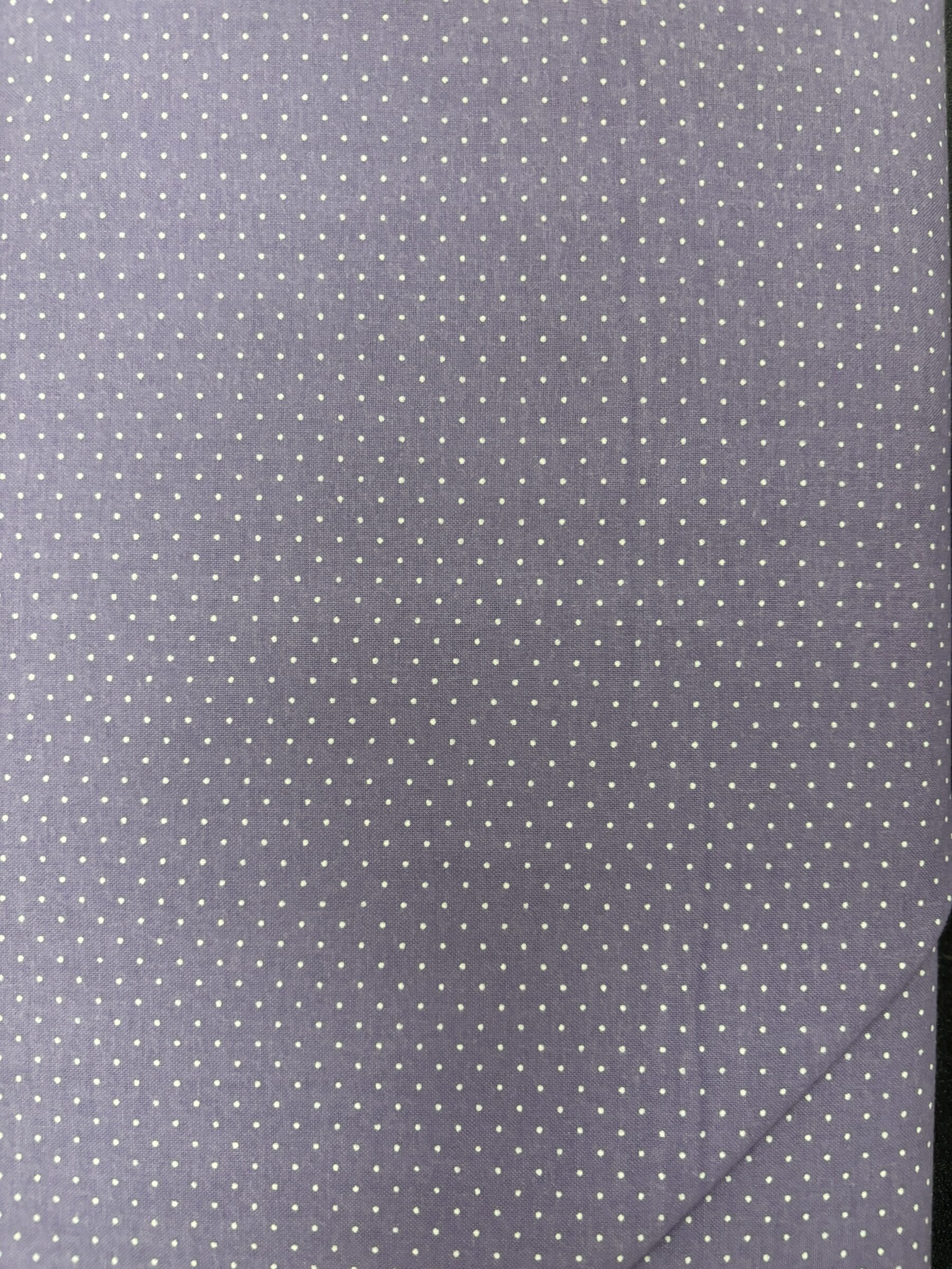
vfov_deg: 67.3
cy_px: 634
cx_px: 476
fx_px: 953
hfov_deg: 53.1
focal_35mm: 26
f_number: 1.6
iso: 160
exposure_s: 1/60
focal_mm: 5.96
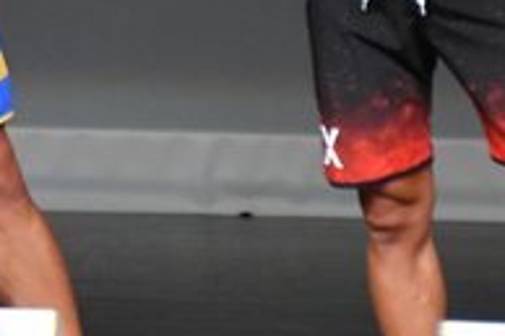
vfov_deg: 0.9
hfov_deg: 1.4
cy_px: -133
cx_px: -105
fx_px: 20995
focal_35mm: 1498
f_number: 5.6
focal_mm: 250
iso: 5000
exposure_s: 1/400
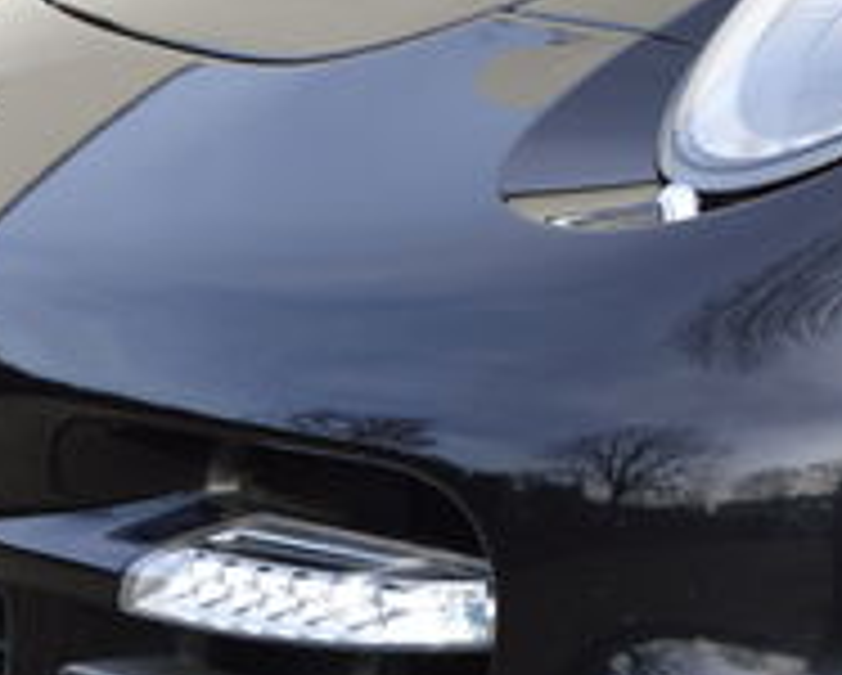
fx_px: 5037
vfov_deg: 7.7
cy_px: 522
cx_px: 1553
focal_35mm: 202
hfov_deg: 9.1
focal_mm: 35
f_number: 6.3
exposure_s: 1/160
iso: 100
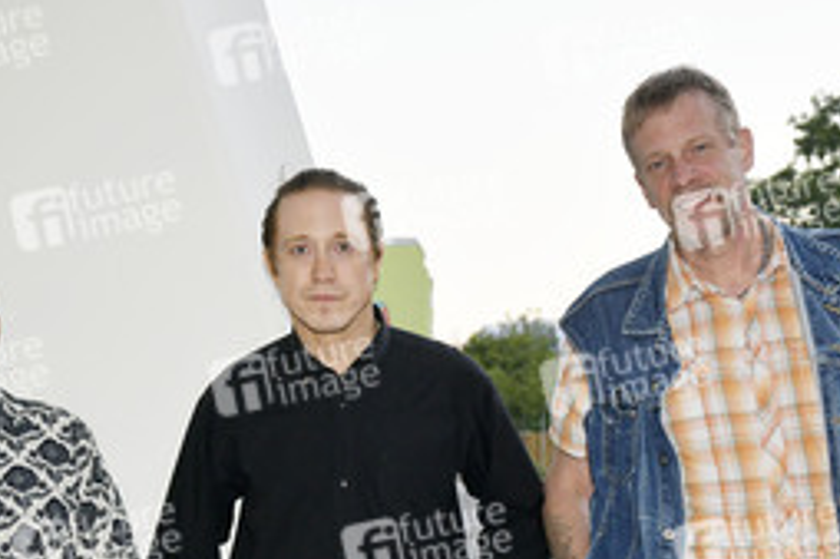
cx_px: 339
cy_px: 460
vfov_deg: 16.9
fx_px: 1865
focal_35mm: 80
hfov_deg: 25.3
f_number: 5.6
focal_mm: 45
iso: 1250
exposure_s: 1/200
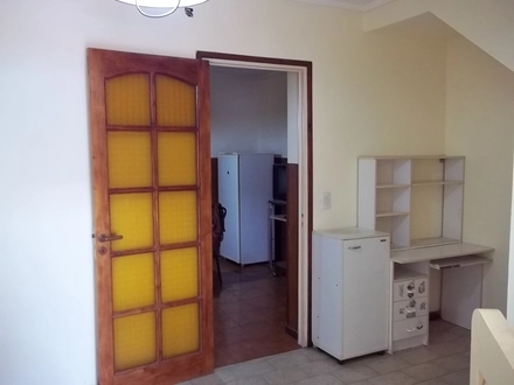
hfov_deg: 56.8
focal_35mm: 32
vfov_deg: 44.2
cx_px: 257
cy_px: 192
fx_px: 475
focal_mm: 5.7
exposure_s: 1/13
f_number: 2.9
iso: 160
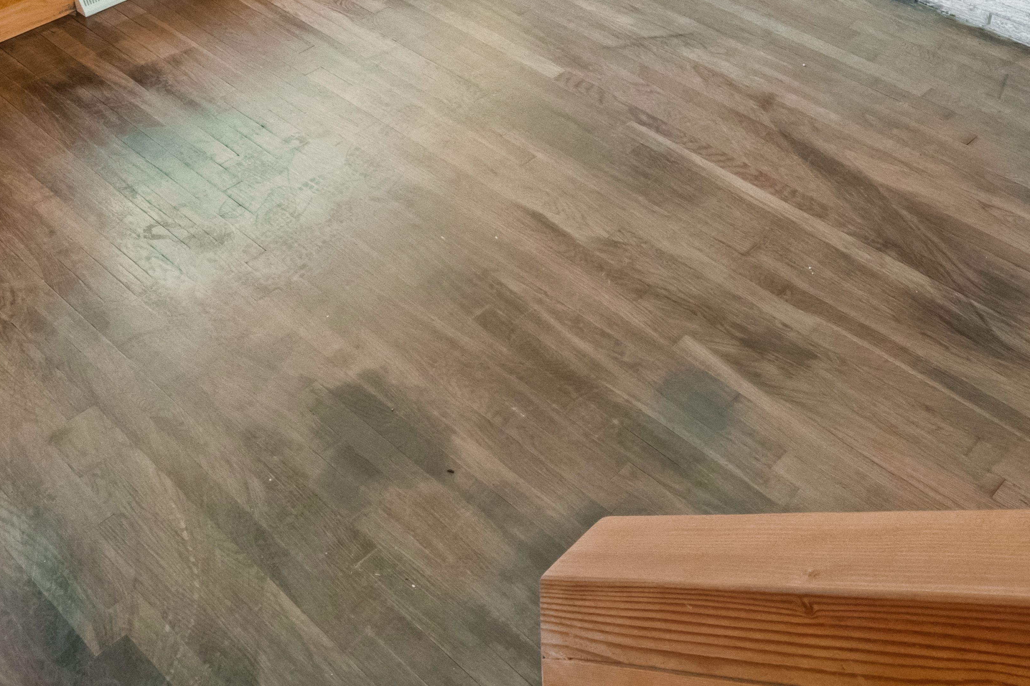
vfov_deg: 28.8
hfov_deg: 43.8
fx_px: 1276
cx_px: 608
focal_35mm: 45
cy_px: 56
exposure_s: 1/8
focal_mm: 15.2
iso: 5000
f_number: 11
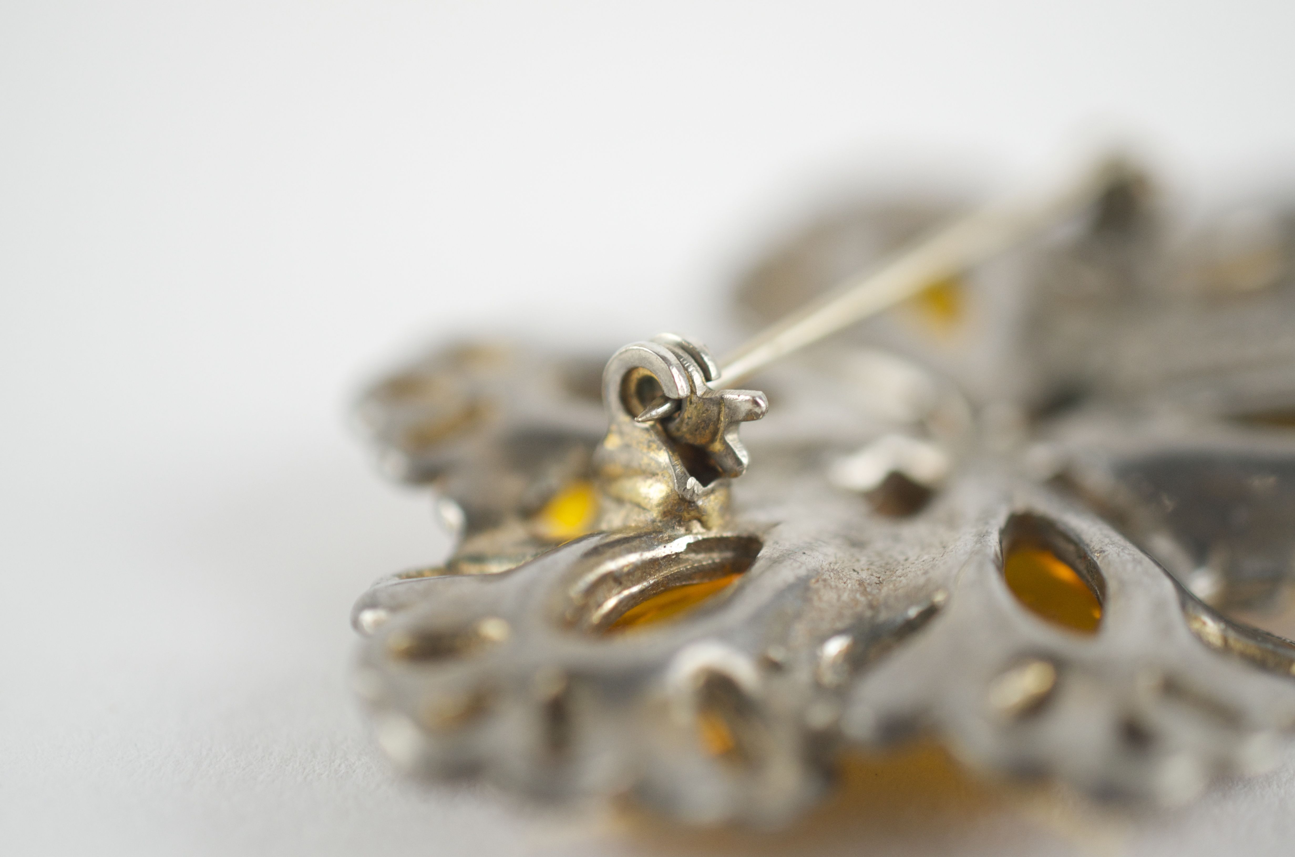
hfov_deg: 33.5
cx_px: 648
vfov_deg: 22.5
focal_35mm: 60
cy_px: 428
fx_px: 2154
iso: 800
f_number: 4
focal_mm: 40
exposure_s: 1/125
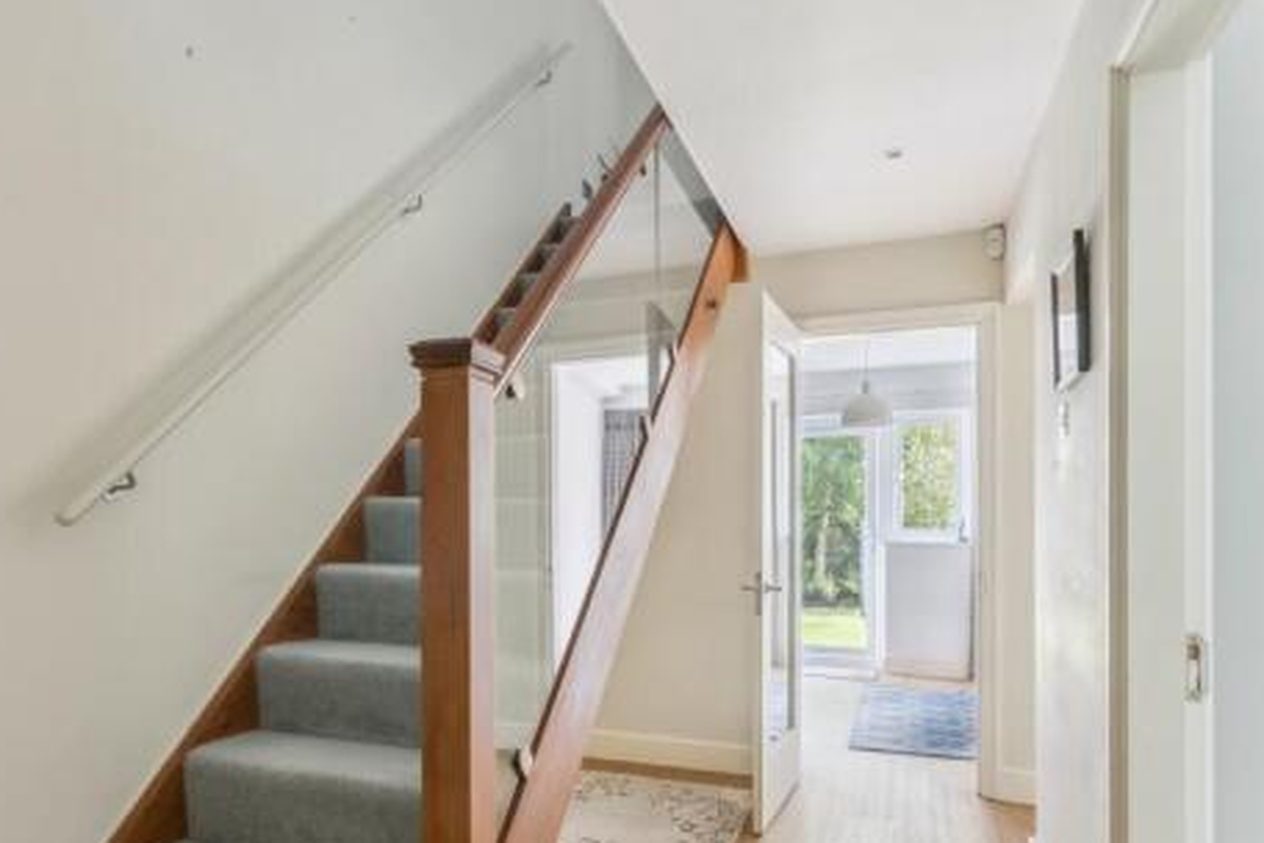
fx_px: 807
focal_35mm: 23
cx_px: 559
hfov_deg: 75.8
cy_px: 534
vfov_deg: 54.4
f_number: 7.1
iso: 640
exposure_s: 1/6
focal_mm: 16
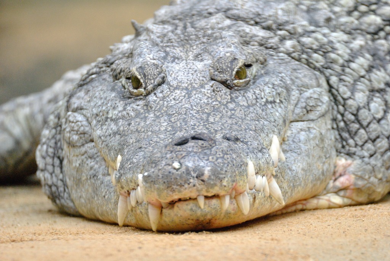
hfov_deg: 2.3
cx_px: 195
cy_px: 130
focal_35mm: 900
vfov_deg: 1.5
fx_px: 9760
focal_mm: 600
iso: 1600
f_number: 6.3
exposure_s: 1/320
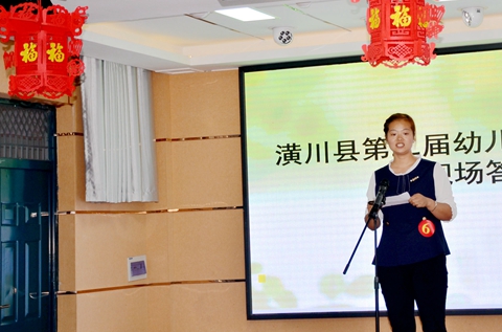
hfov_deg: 21.4
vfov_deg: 14.2
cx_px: 370
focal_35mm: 95
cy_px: 80
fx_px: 1321
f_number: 4.2
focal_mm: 38
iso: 200
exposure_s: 1/160
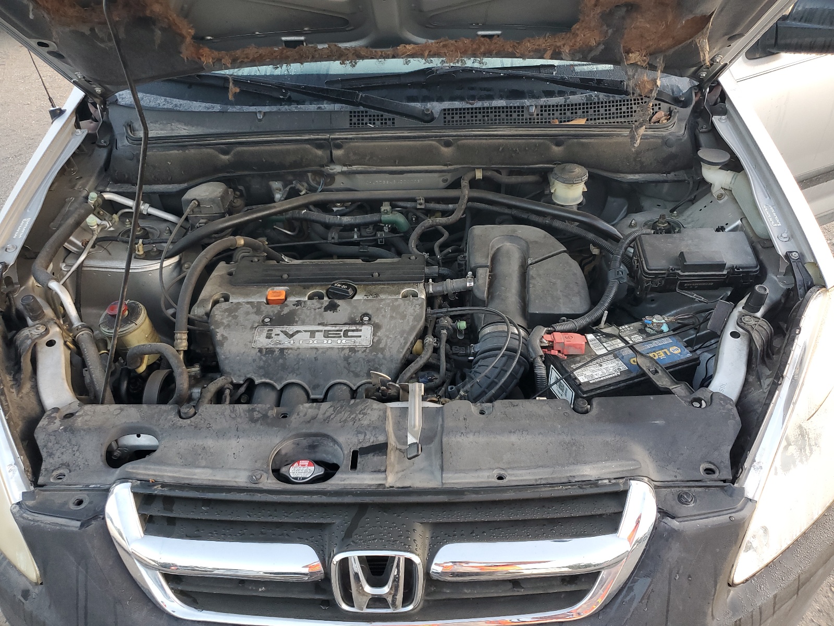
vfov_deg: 53.1
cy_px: 313
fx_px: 626
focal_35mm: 26
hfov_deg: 67.3
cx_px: 417
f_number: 1.5
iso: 71
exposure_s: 1/120
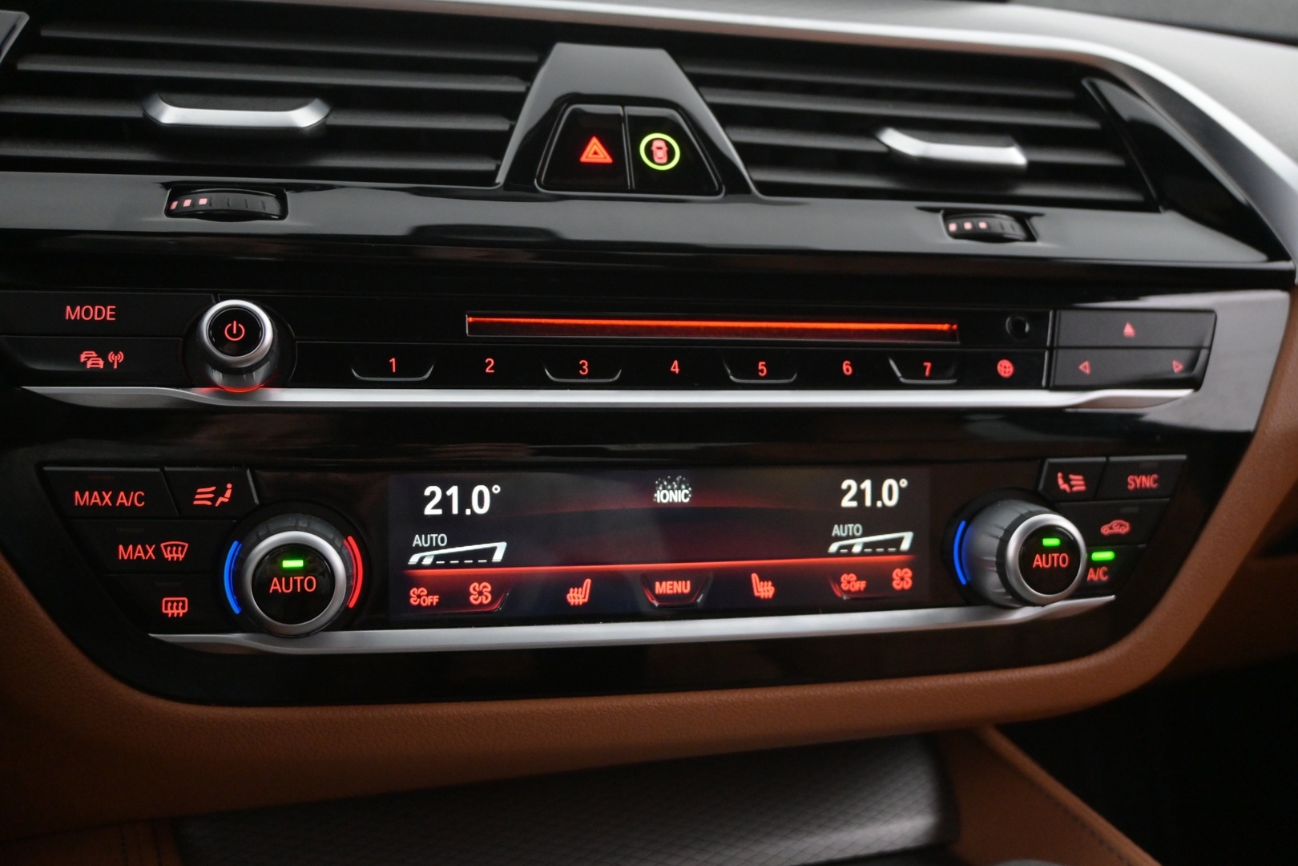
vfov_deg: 36.9
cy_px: 433
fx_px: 1298
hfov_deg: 53.1
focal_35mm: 36
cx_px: 649
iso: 3200
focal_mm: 24
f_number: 4.2
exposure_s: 1/40
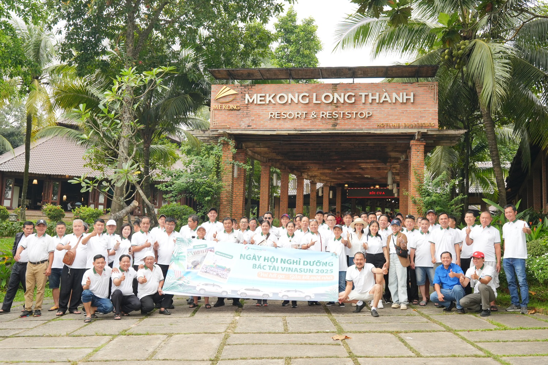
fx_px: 578
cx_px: 274
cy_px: 182
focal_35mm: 38
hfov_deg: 50.7
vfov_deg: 35.1
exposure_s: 1/200
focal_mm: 25.7
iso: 250
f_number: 5
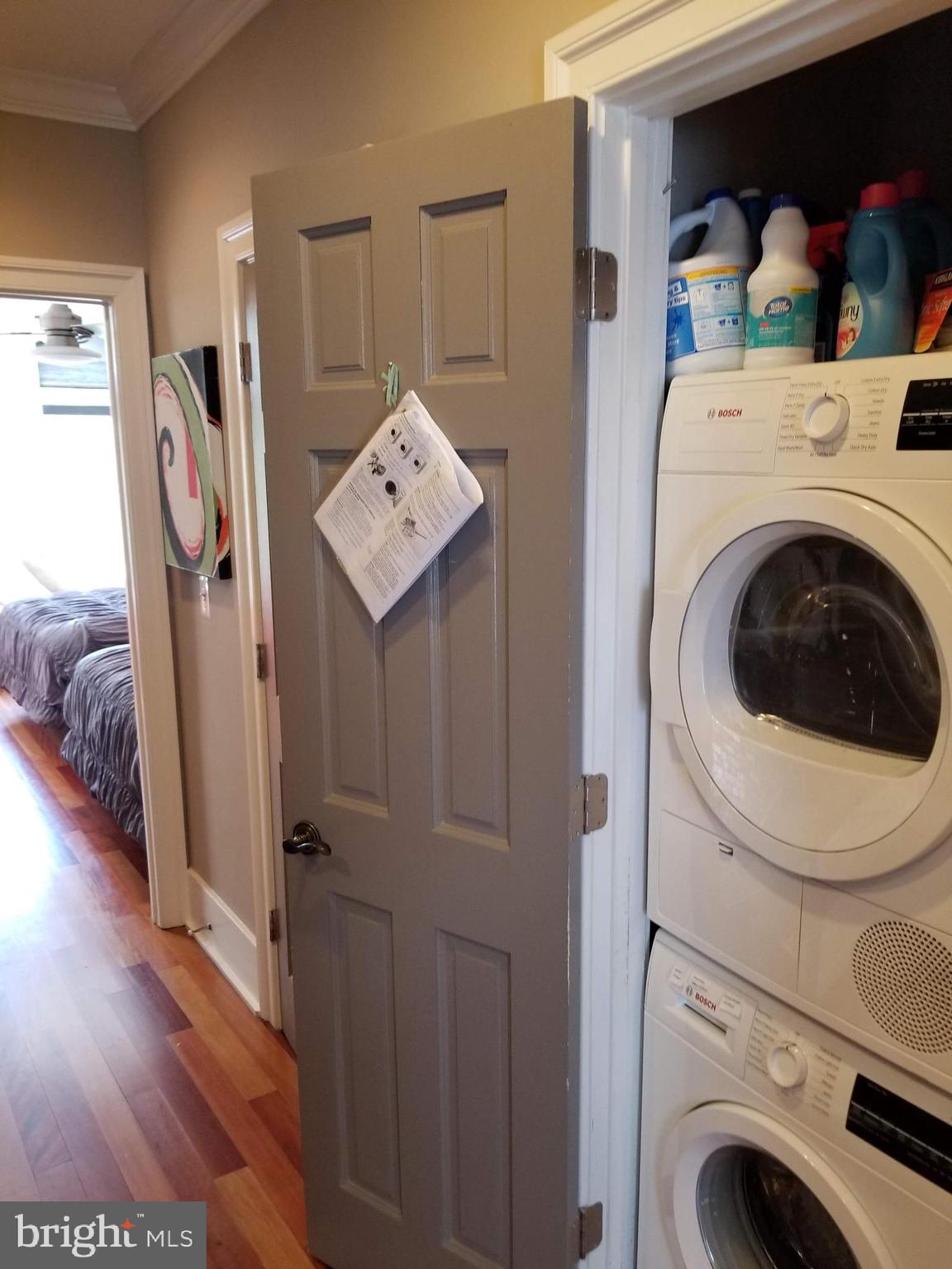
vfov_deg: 67.3
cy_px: 634
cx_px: 476
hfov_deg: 53.1
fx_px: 953
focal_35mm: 26
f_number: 1.7
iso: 160
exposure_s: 1/40
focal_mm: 4.3
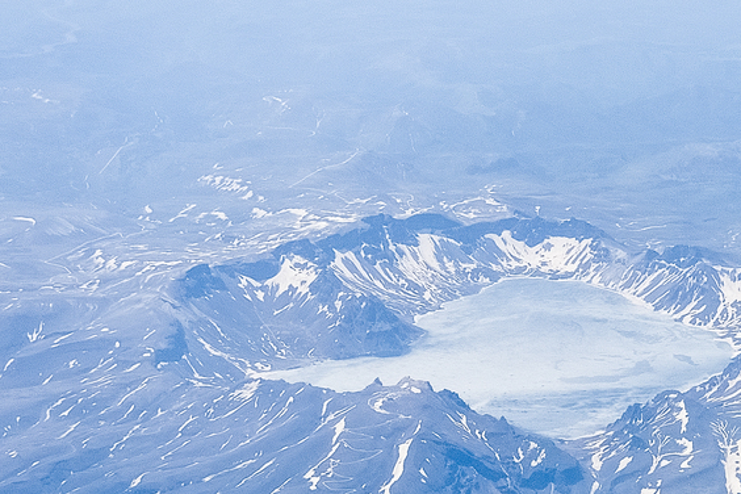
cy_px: 449
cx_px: 568
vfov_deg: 7.7
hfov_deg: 11.5
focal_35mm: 178
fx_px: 3664
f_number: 2.4
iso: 25
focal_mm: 7
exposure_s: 1/1000
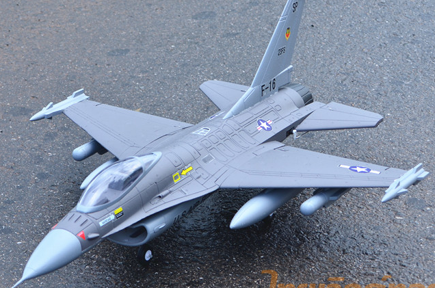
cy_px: 147
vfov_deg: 10.3
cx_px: 191
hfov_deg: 15.6
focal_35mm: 132
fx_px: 1591
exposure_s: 1/50
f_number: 5.6
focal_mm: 70
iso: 100
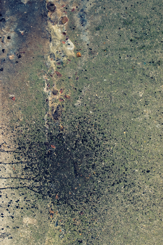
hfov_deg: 18.9
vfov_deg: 28.1
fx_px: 489
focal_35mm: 72
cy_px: 122
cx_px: 82
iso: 400
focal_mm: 48
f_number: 9
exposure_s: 1/80
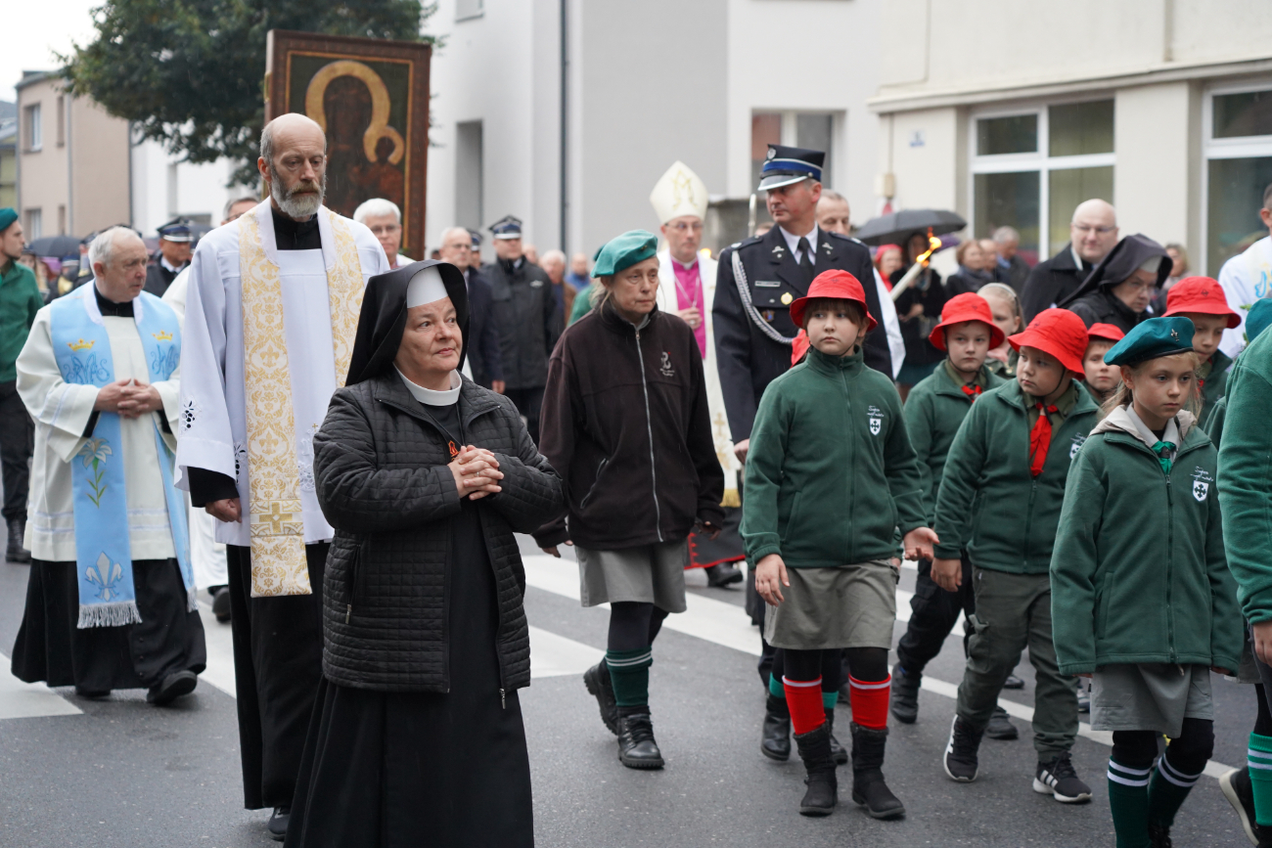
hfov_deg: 26.6
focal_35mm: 76
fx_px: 2685
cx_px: 636
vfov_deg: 18.0
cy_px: 424
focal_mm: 76
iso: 2500
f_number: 4
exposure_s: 1/160
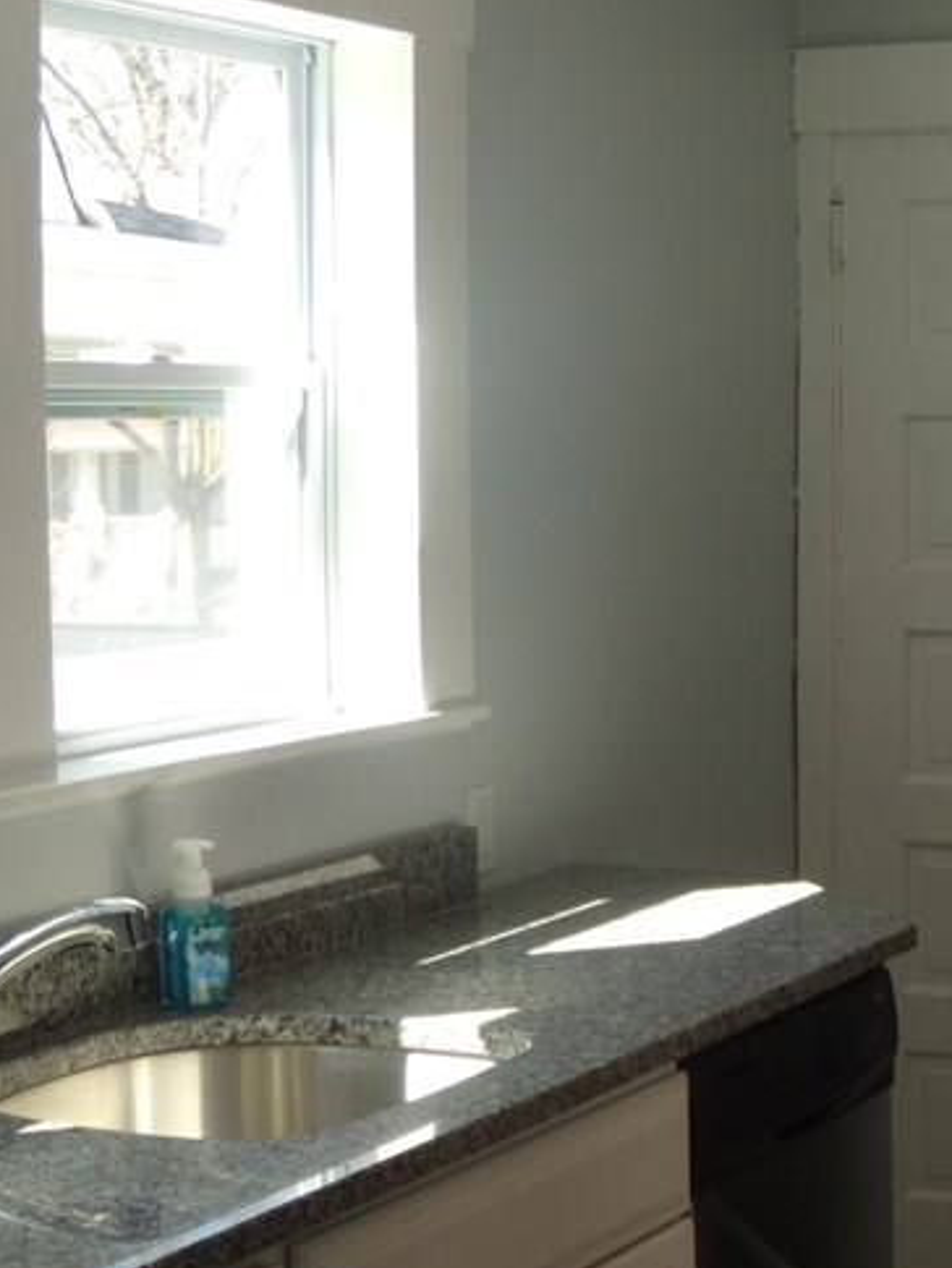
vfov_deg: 25.6
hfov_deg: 19.0
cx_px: 868
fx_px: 2786
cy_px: 805
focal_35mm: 76
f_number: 3.6
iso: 80
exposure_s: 1/60
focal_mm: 6.4
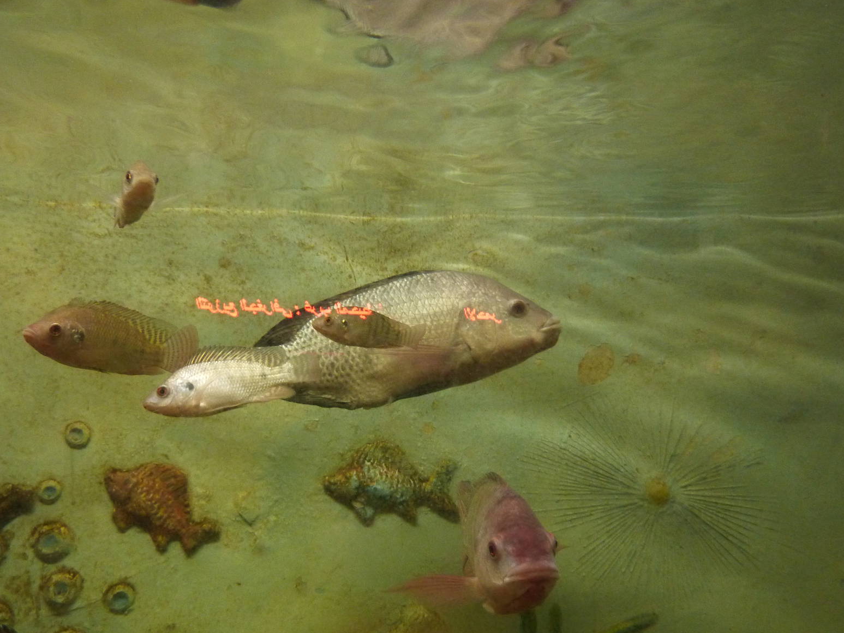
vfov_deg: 46.8
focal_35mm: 30
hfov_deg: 60.0
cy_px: 325
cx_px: 419
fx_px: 731
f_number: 3.4
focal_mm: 4.7
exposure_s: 1/20
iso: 400
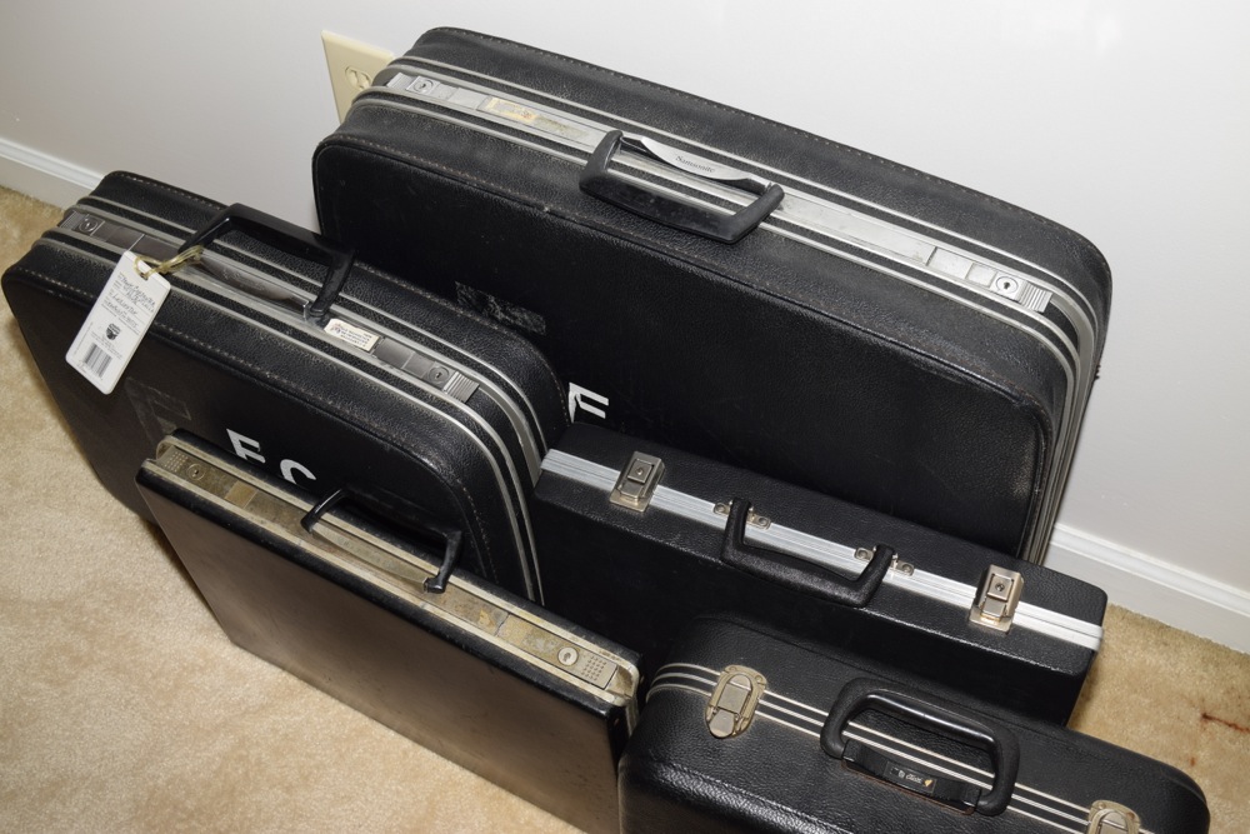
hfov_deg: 45.0
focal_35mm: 44
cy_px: 417
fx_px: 1511
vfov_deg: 30.9
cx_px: 625
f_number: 6.3
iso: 100
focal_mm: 29
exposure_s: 1/60
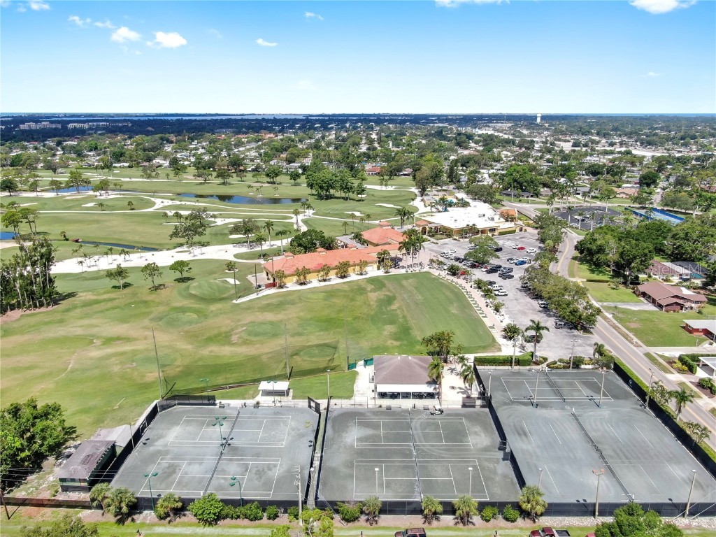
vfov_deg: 56.8
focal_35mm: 24
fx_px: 496
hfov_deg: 71.6
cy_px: 268
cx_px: 358
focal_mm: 4.39
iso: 100
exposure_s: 1/1250
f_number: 2.8
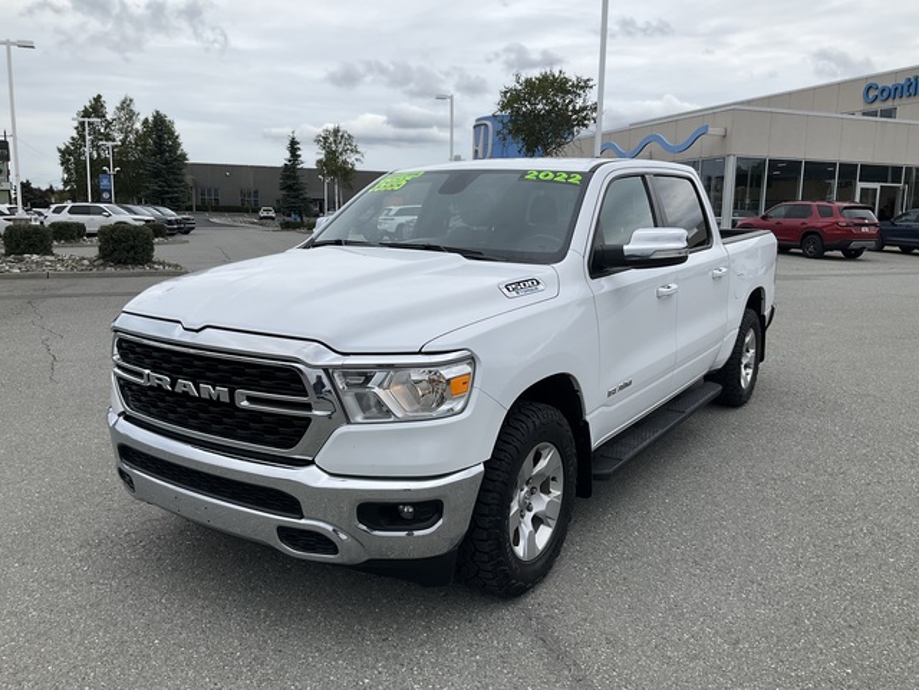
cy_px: 345
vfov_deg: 48.2
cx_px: 460
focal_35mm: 29
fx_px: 770
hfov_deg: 61.7
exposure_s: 1/1451
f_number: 1.8
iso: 25
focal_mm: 3
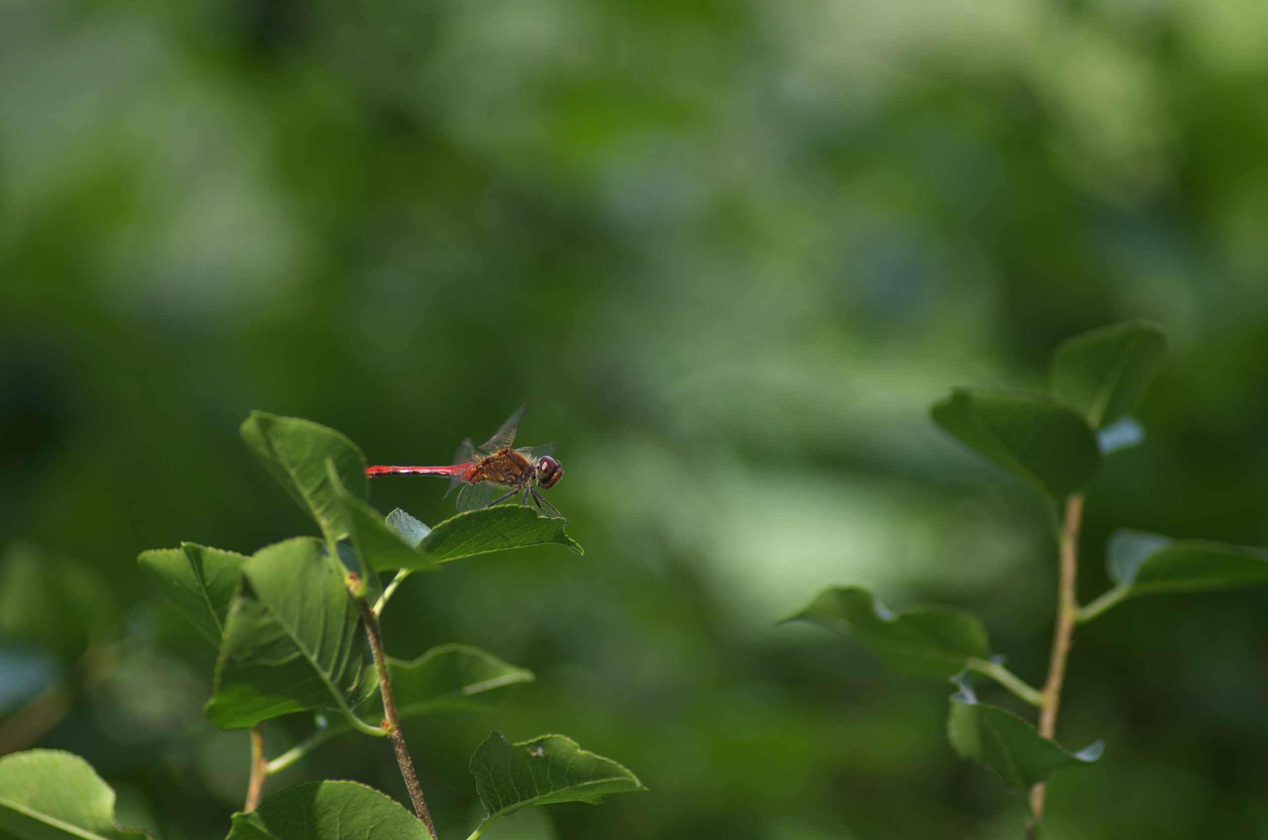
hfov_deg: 10.4
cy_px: 420
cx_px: 634
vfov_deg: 6.9
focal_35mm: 199
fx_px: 6995
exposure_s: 1/250
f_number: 4.5
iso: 200
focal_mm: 133
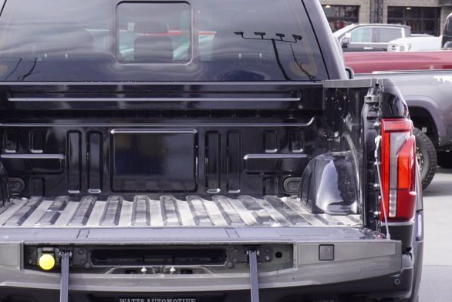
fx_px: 1646
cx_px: 145
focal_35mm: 131
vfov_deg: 10.5
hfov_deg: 15.6
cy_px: 202
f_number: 6.3
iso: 100
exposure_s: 1/80
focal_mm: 50
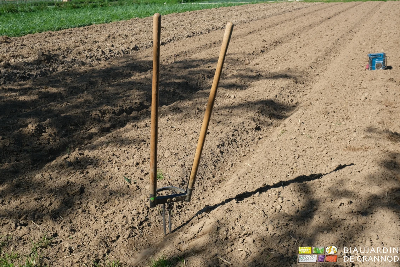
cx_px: 190
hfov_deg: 55.8
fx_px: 378
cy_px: 132
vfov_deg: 38.9
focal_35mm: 34
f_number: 7.1
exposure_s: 1/350
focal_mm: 21.4
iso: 160
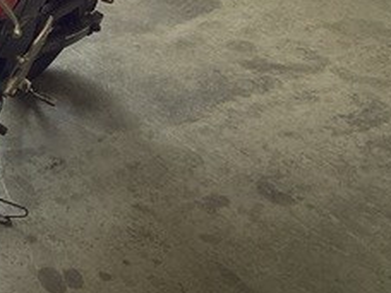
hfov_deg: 20.6
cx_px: -108
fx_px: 983
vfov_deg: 16.9
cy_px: 74
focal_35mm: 87
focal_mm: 3.3
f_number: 2.4
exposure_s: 1/105
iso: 25
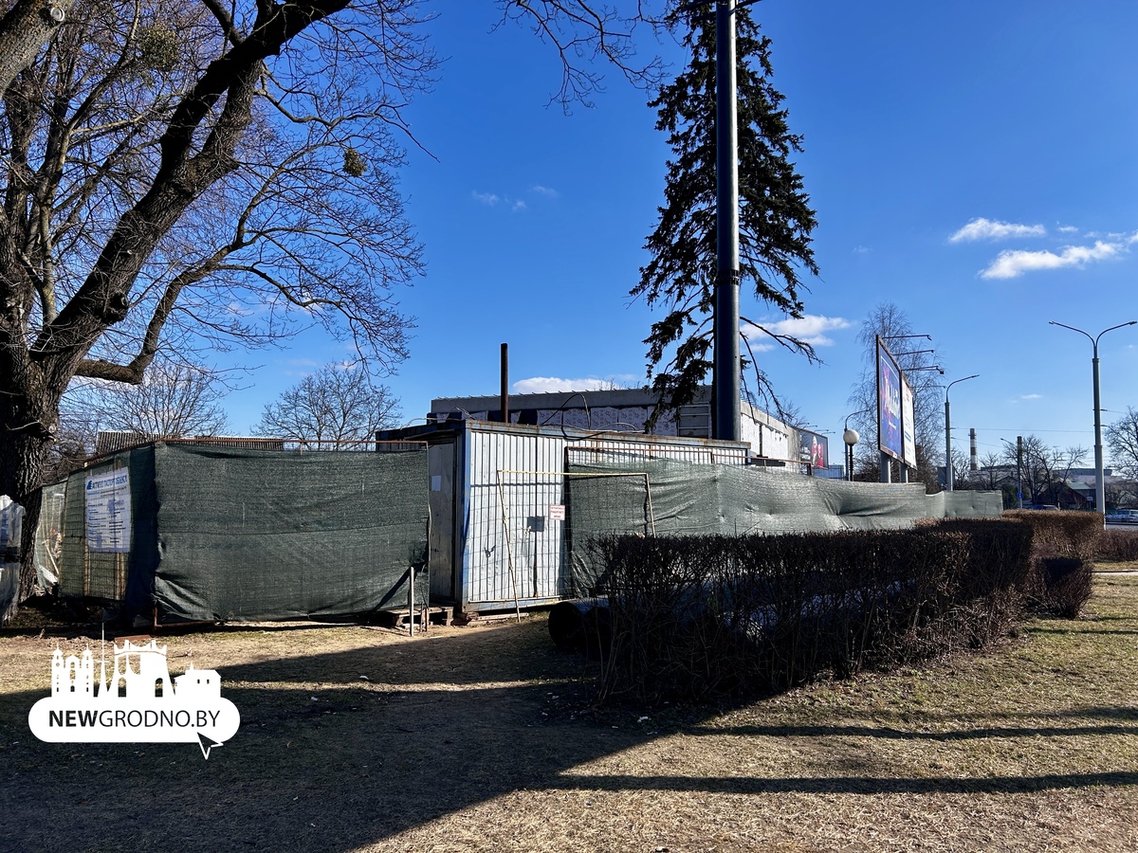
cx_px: 569
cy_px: 426
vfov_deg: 53.1
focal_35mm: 26
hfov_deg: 67.3
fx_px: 855
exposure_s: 1/3571
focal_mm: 5.7
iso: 50
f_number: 1.5
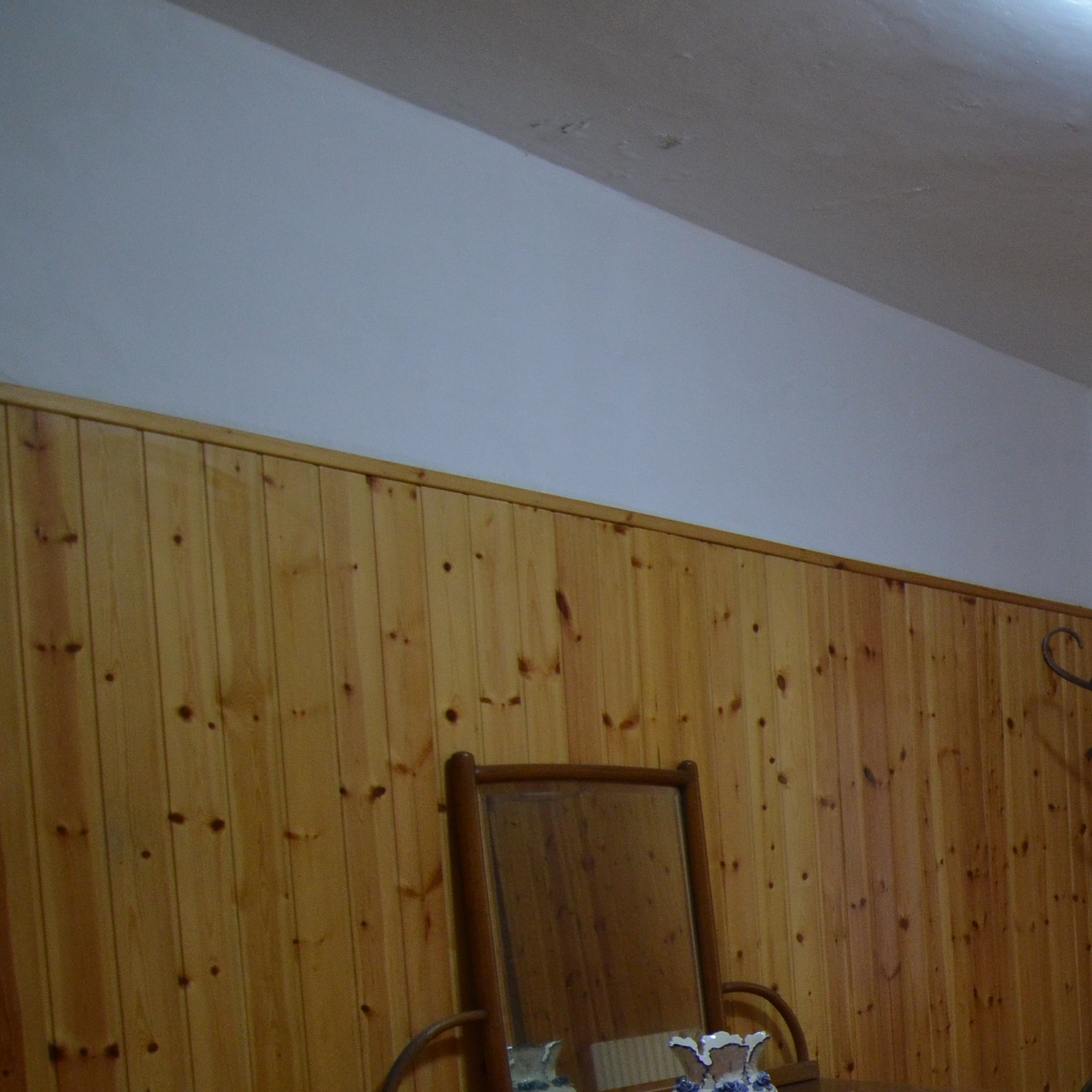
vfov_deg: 40.1
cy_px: 940
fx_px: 1399
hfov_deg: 32.2
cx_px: 1420
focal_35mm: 39
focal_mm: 11
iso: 800
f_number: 3.2
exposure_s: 1/40
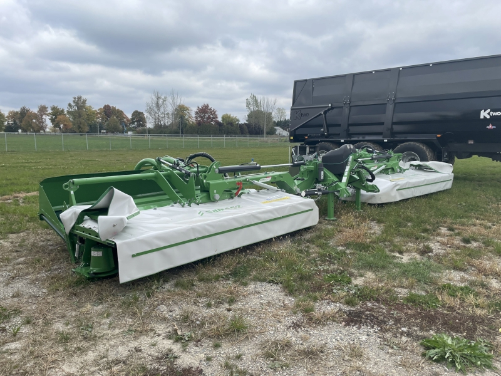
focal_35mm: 26
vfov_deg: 53.1
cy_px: 188
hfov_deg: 67.3
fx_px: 376
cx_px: 250
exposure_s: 1/1795
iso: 32
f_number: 1.6
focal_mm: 4.2
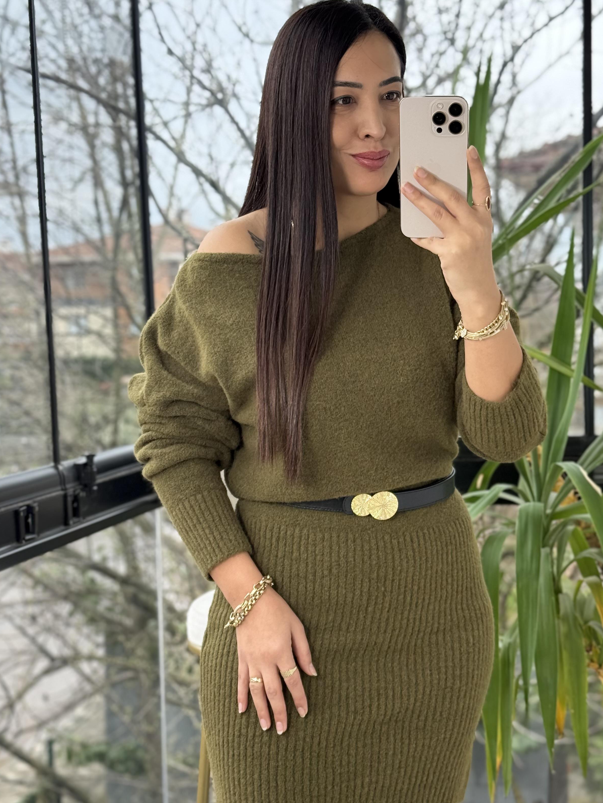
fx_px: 1417
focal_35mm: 61
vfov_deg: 31.6
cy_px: 451
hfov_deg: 24.0
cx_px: 376
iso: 100
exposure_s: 1/242
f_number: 1.78
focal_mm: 6.76
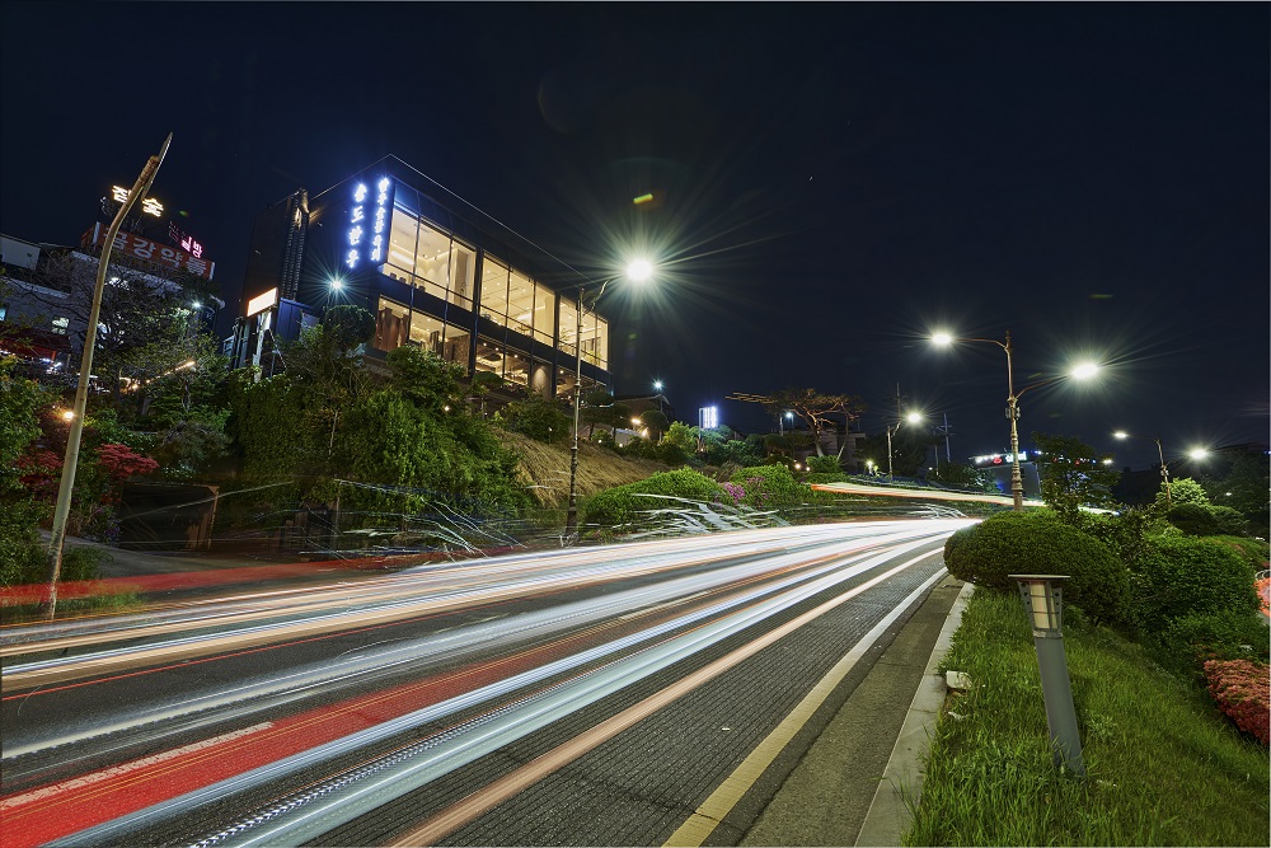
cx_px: 636
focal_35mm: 16
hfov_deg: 96.7
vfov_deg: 73.8
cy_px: 424
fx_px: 565
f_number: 11
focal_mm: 16
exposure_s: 8
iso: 100
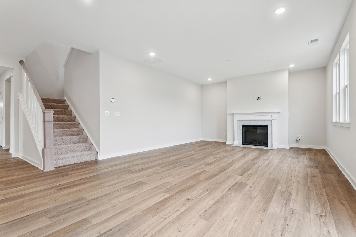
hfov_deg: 96.7
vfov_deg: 73.7
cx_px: 178
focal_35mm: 16
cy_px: 118
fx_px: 158
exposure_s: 1/40
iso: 640
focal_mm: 16
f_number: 8
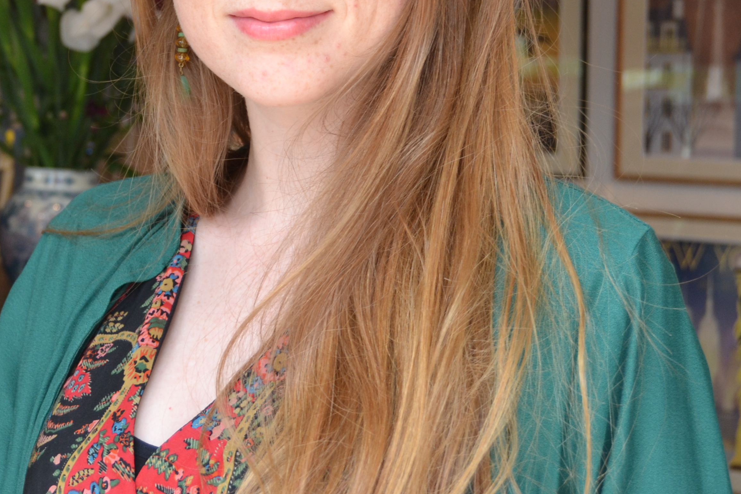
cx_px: 133
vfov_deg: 14.9
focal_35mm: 90
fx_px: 1852
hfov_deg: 22.3
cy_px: 2
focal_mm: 30
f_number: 5.6
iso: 400
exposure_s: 1/125
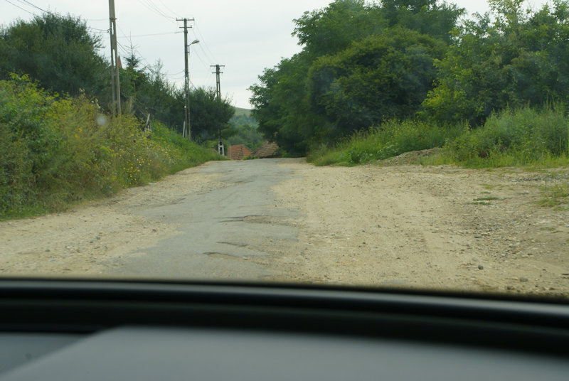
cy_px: 190
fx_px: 1425
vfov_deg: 15.2
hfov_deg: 22.6
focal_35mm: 90
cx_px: 284
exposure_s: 1/60
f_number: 16
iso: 200
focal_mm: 60
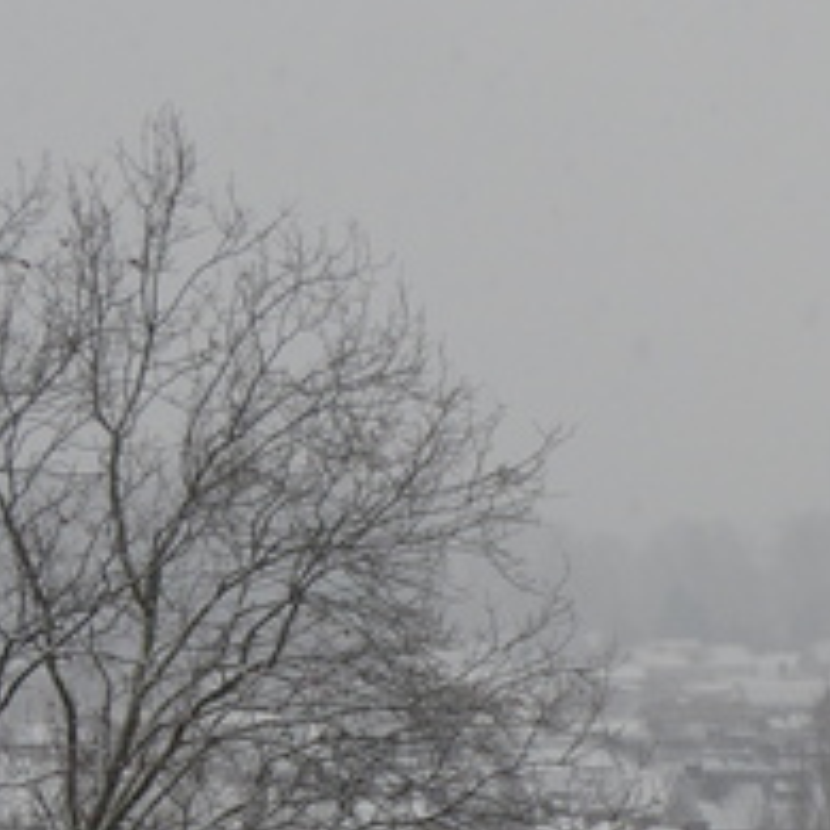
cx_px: 345
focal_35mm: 313
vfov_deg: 5.6
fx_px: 8491
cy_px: 560
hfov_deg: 5.6
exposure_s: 1/160
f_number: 5.3
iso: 160
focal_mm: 24.2
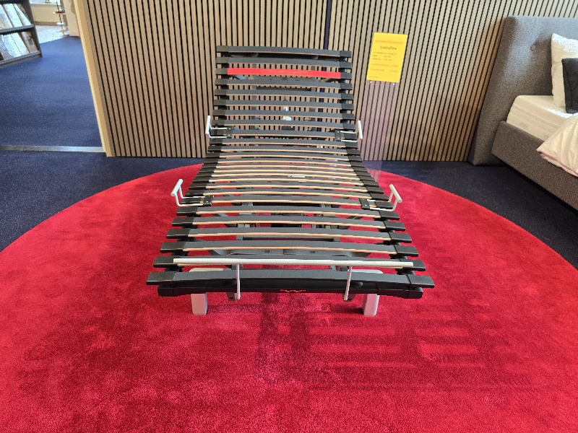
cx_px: 289
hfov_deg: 73.9
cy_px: 216
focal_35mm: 23
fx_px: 384
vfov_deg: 58.9
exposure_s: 1/101
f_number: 1.7
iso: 320
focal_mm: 6.3
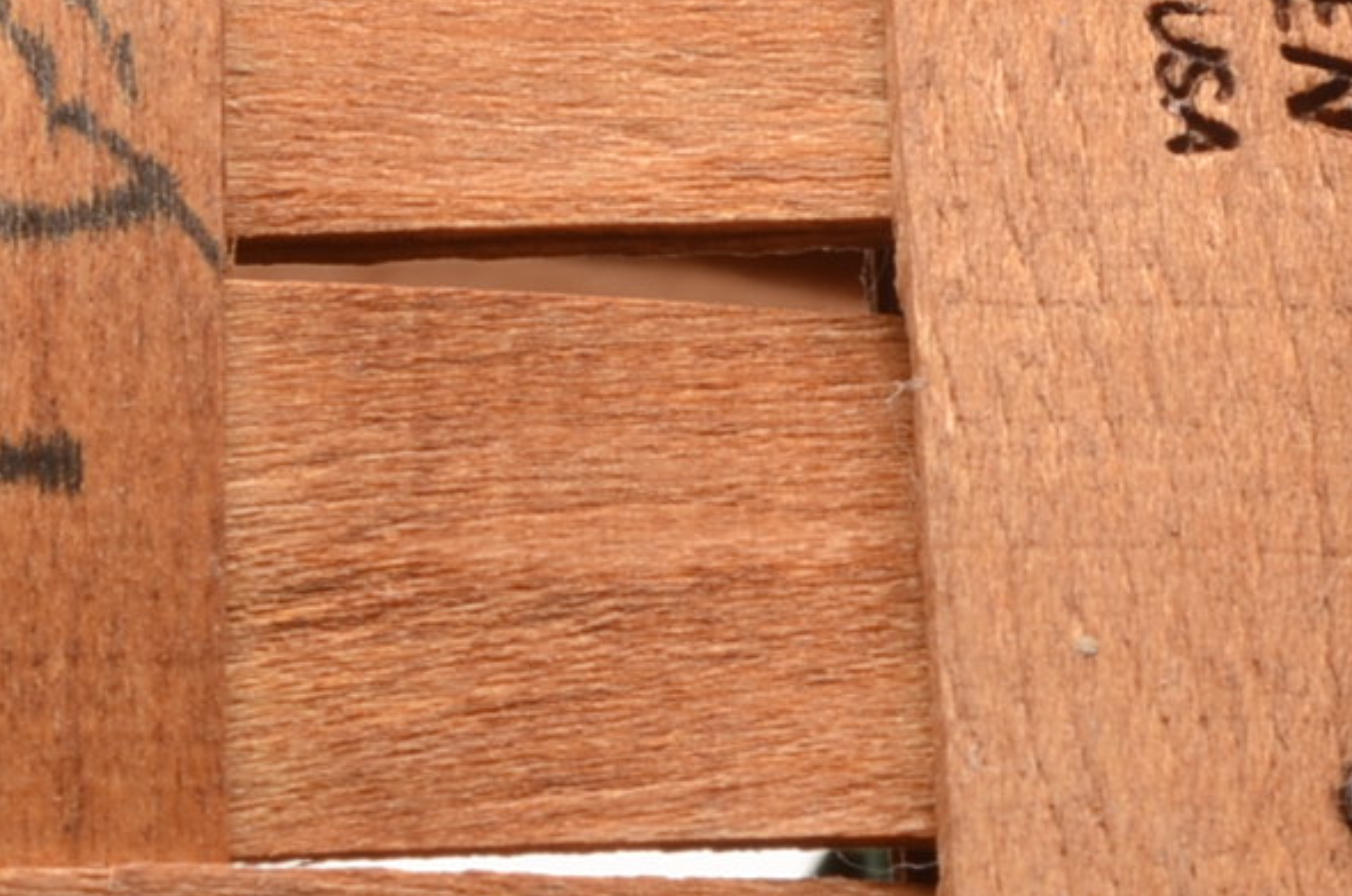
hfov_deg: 7.3
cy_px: -103
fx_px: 10574
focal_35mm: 282
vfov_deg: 4.8
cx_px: 218
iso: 100
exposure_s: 1/200
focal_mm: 45
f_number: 20
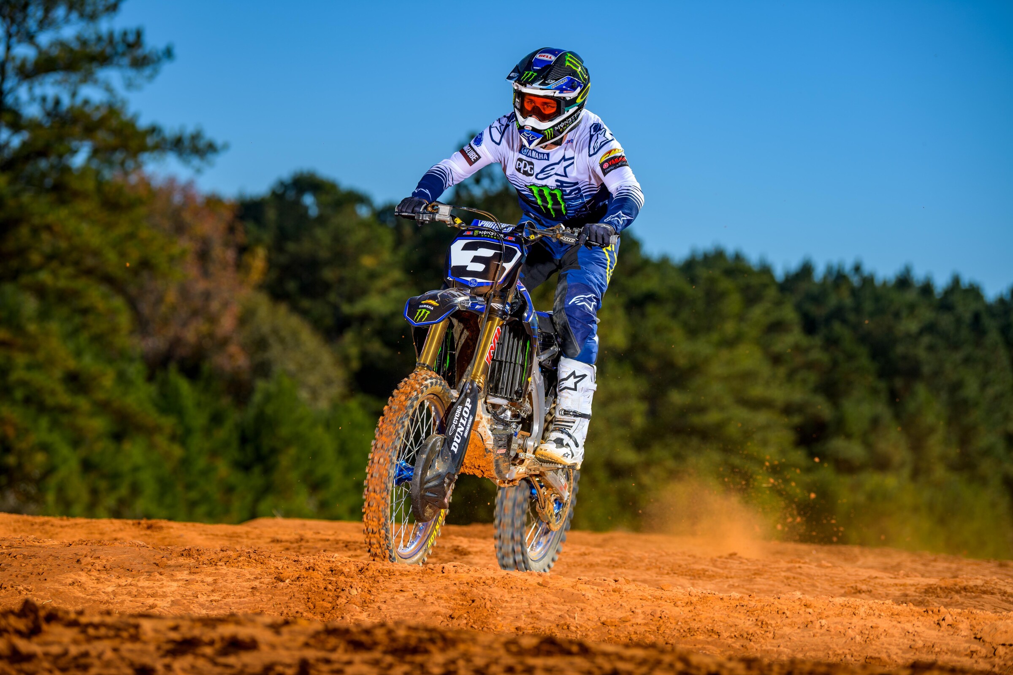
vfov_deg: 10.5
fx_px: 3658
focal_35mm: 130
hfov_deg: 15.8
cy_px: 338
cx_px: 506
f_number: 3.5
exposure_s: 1/1600
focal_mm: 130
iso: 64
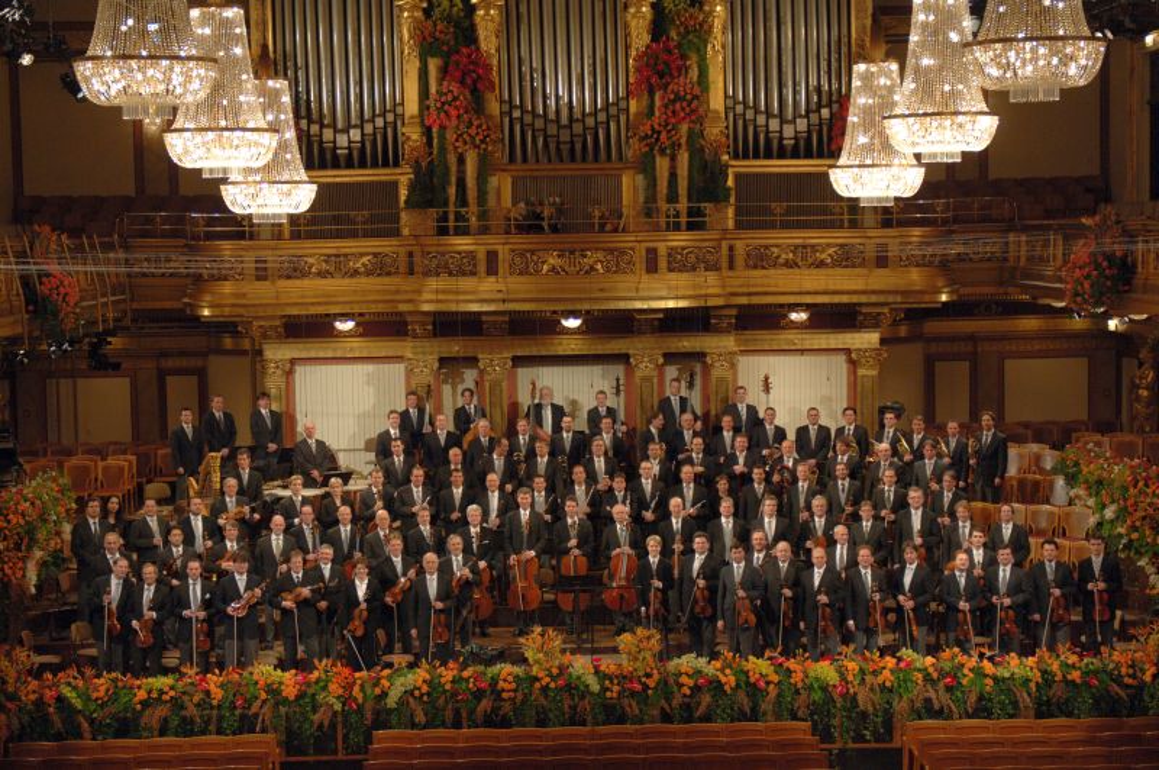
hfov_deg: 28.1
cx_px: 580
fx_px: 2315
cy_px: 385
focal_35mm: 72
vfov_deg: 18.9
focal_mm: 48
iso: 640
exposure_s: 1/250
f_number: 2.8
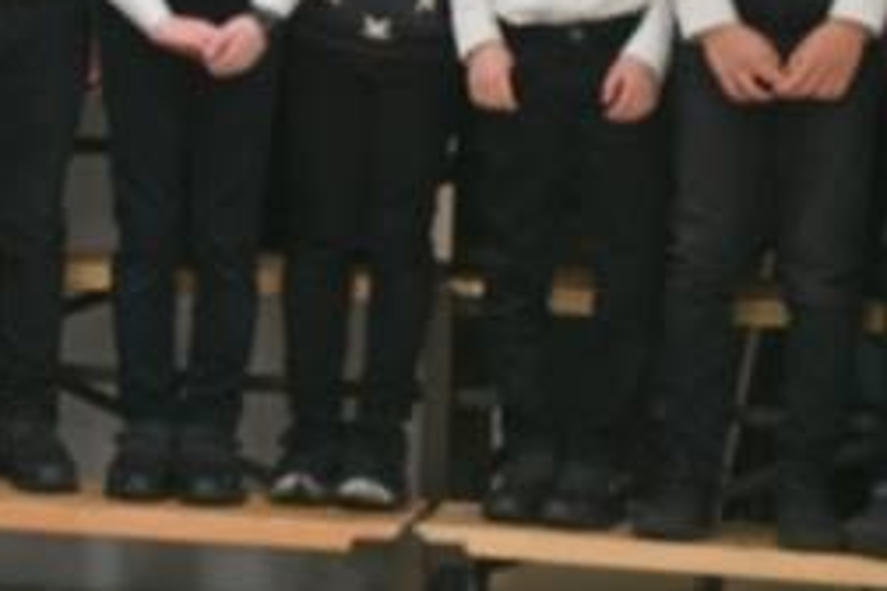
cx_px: -855
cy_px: 86
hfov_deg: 9.3
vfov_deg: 6.6
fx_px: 5100
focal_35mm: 207
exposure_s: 1/250
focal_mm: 51
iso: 250
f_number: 4
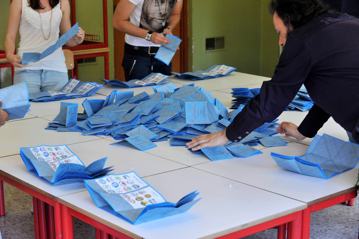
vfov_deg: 19.4
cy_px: 120
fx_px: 698
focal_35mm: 70
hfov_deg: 28.9
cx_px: 180
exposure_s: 1/160
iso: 1600
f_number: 5.6
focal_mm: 70
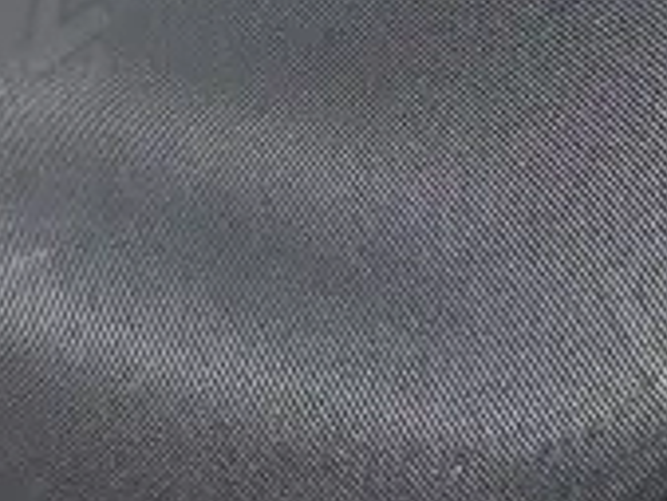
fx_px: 1485
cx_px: 253
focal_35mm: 77
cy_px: 71
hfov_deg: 25.3
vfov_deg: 18.9
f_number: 1.9
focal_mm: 2.2
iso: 40
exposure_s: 1/1250
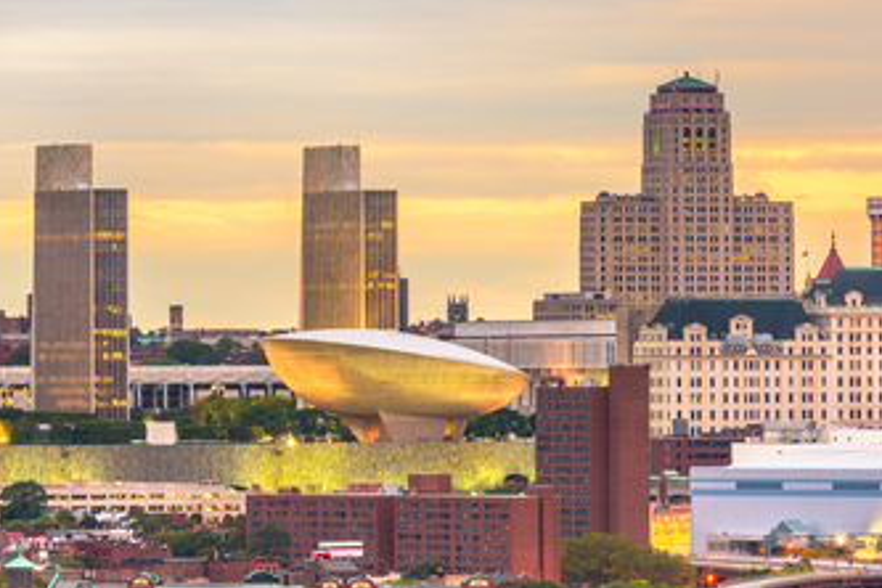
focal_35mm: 370
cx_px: 320
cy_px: 197
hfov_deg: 5.6
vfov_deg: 3.7
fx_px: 9064
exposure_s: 4
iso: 64
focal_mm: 170
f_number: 16
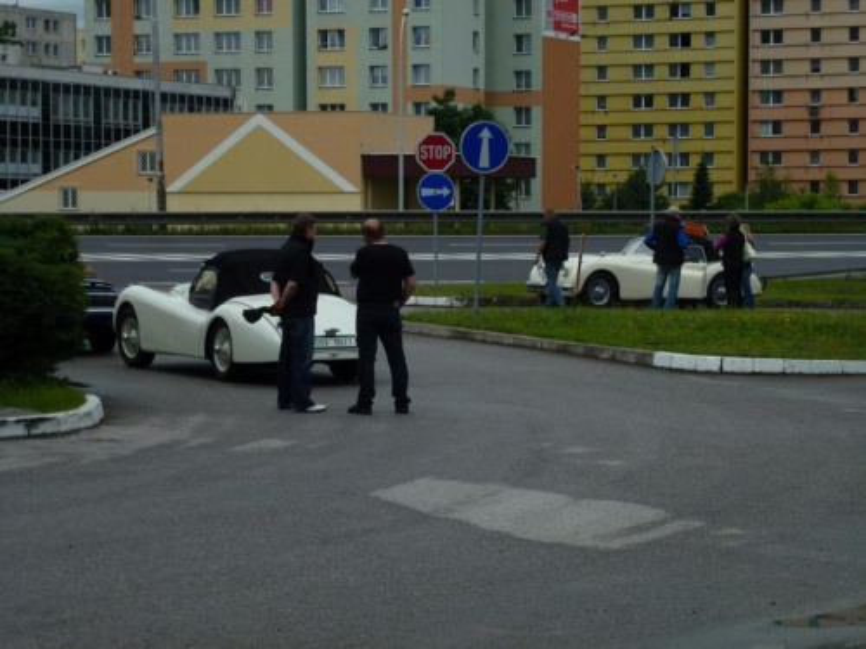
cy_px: 324
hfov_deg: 18.9
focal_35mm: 104
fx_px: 2602
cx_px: 433
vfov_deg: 14.2
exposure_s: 1/640
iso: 100
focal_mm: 18.7
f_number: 5
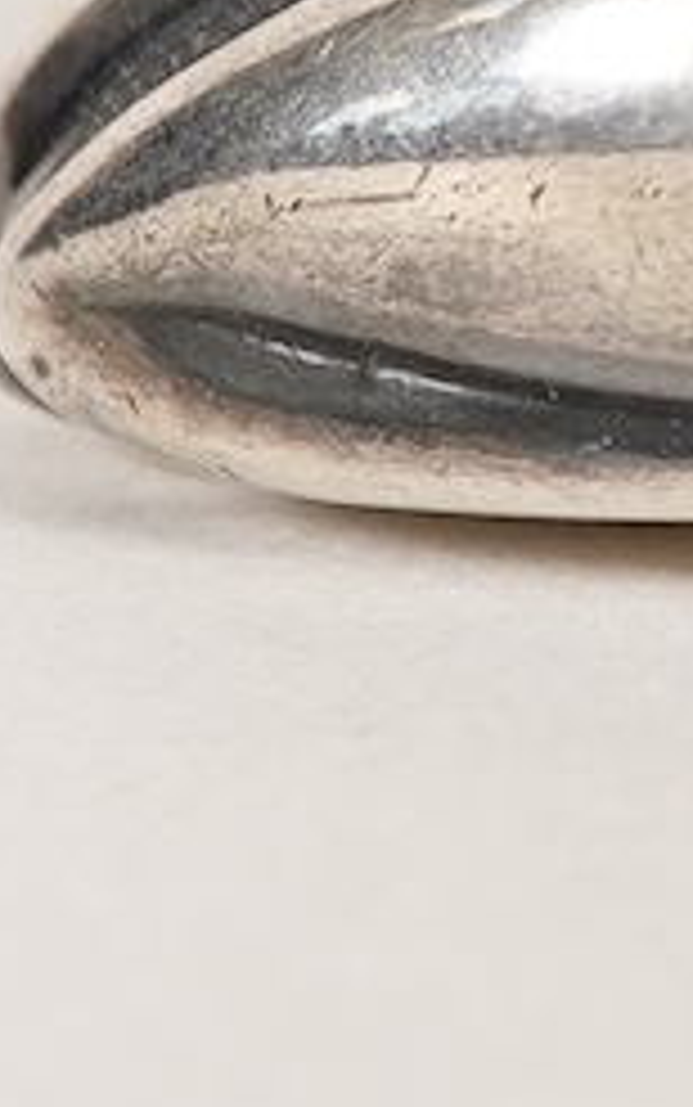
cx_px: 2086
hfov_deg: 4.1
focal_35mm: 314
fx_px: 9478
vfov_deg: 6.5
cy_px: -871
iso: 400
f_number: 16
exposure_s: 1/125
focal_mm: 30
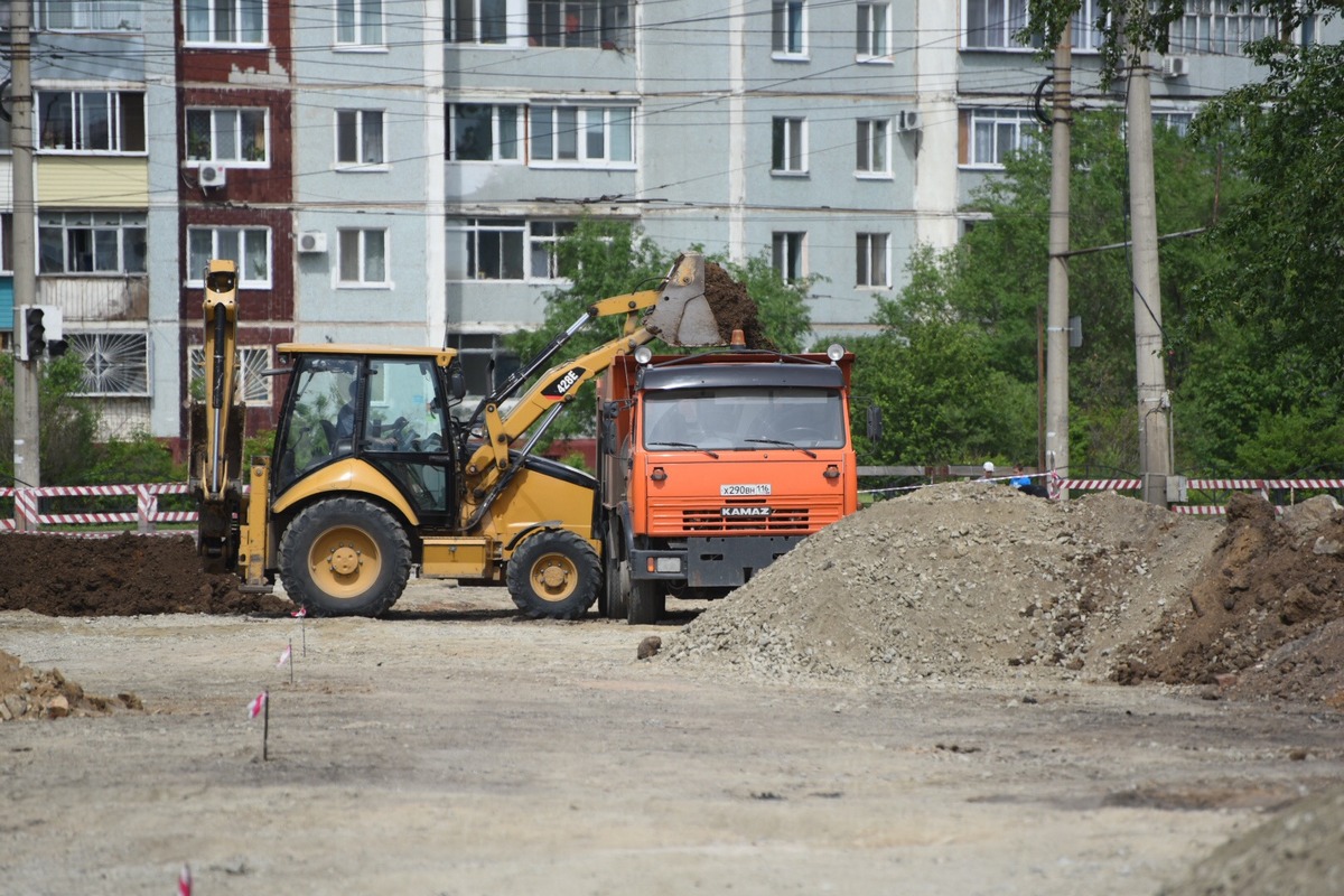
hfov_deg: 6.9
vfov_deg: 4.6
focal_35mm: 300
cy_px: 448
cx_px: 672
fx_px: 11199
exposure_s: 1/800
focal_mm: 300
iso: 160
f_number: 5.6
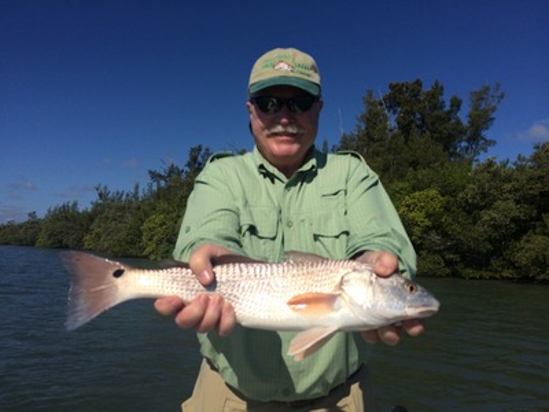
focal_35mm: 29
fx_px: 460
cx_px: 274
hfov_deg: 61.7
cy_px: 206
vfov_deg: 48.2
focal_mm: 4.15
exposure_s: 1/5882
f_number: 2.2
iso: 32
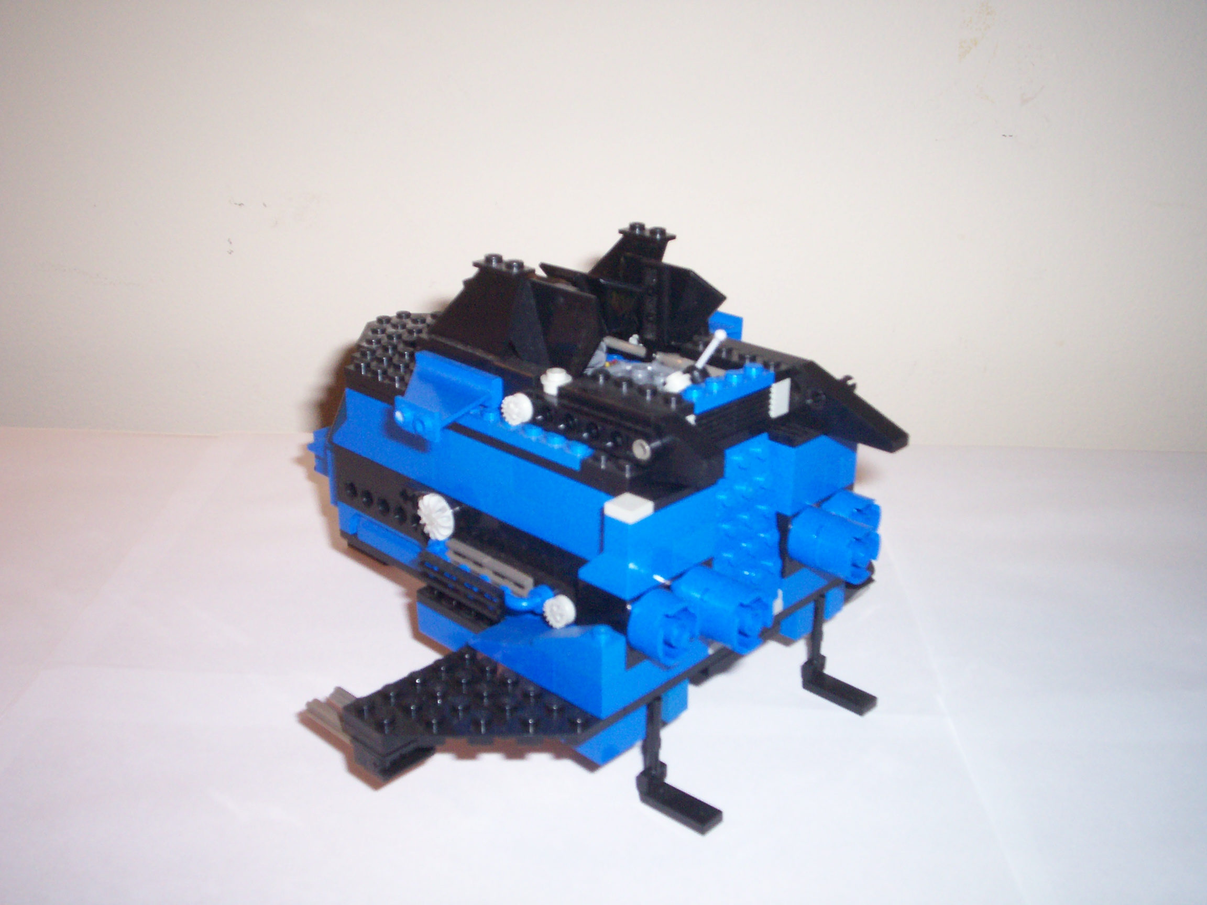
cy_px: 452
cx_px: 604
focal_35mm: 36
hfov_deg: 51.4
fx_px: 1255
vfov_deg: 39.7
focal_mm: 5.9
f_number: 4.5
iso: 140
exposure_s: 1/64
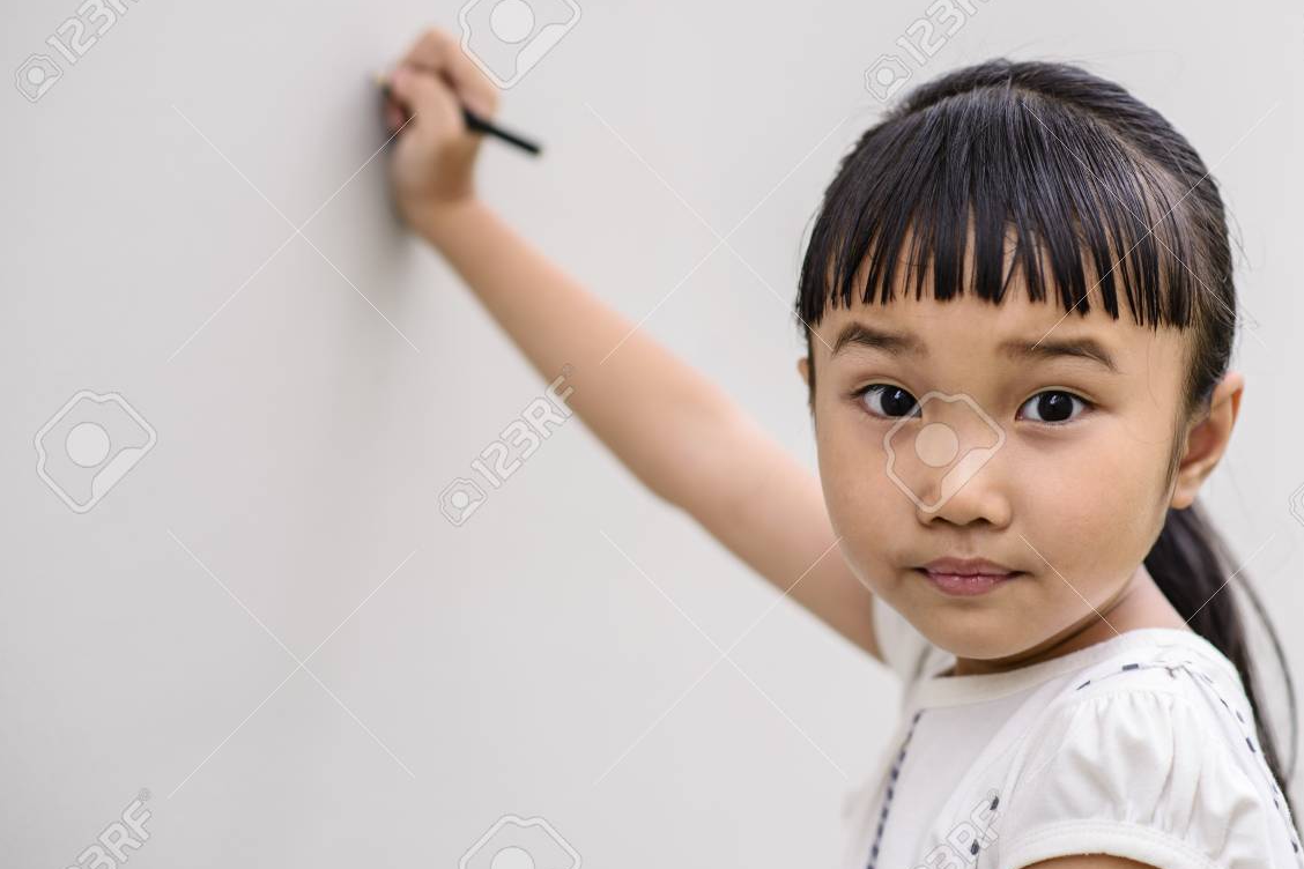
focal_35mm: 98
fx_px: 3550
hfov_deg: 20.8
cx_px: 723
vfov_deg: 14.0
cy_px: 405
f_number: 2.8
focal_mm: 85
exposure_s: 1/160
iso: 200
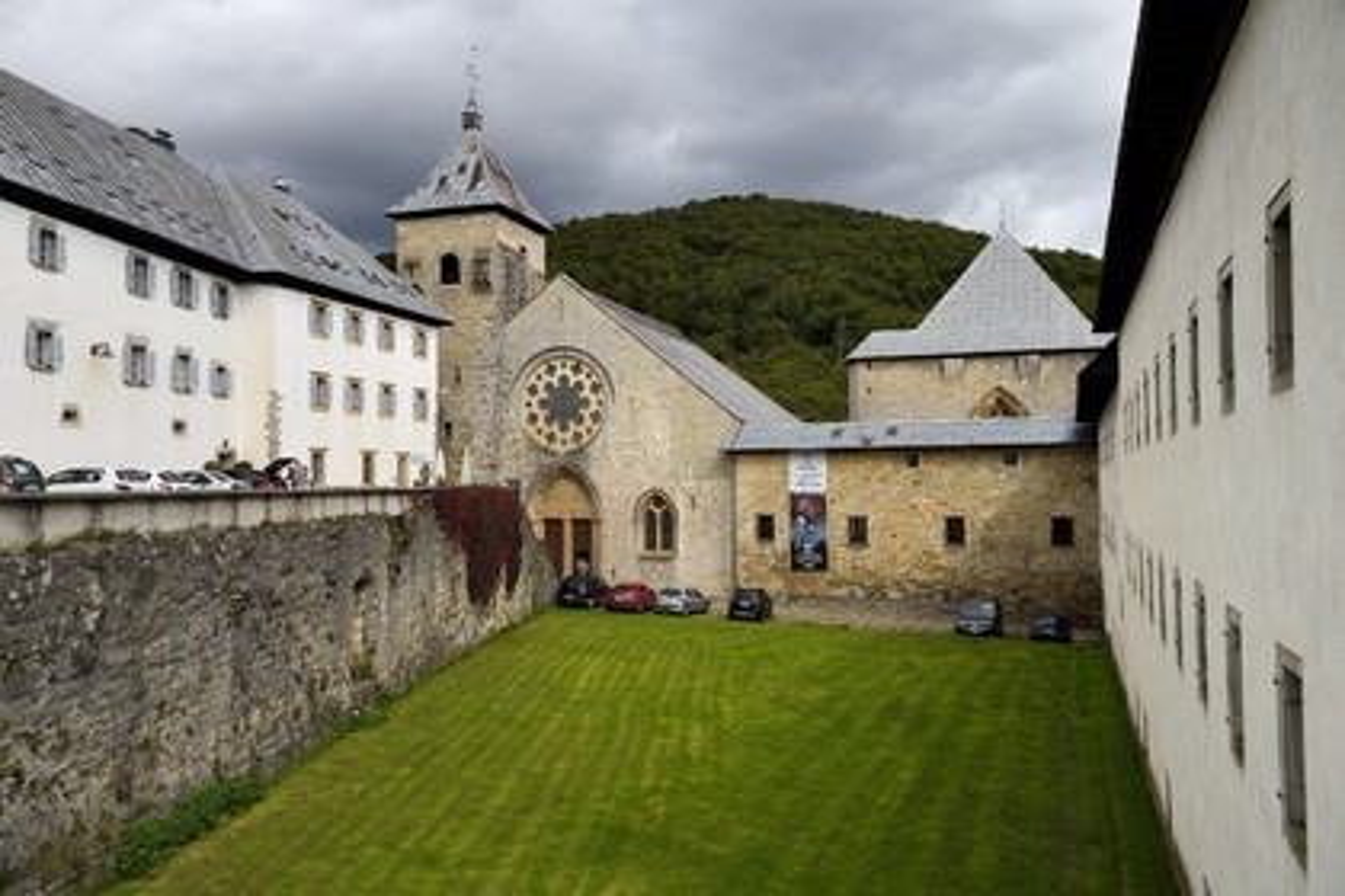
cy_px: 448
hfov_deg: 60.3
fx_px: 1158
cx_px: 672
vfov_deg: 42.3
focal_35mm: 31
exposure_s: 1/250
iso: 200
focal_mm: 31
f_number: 10
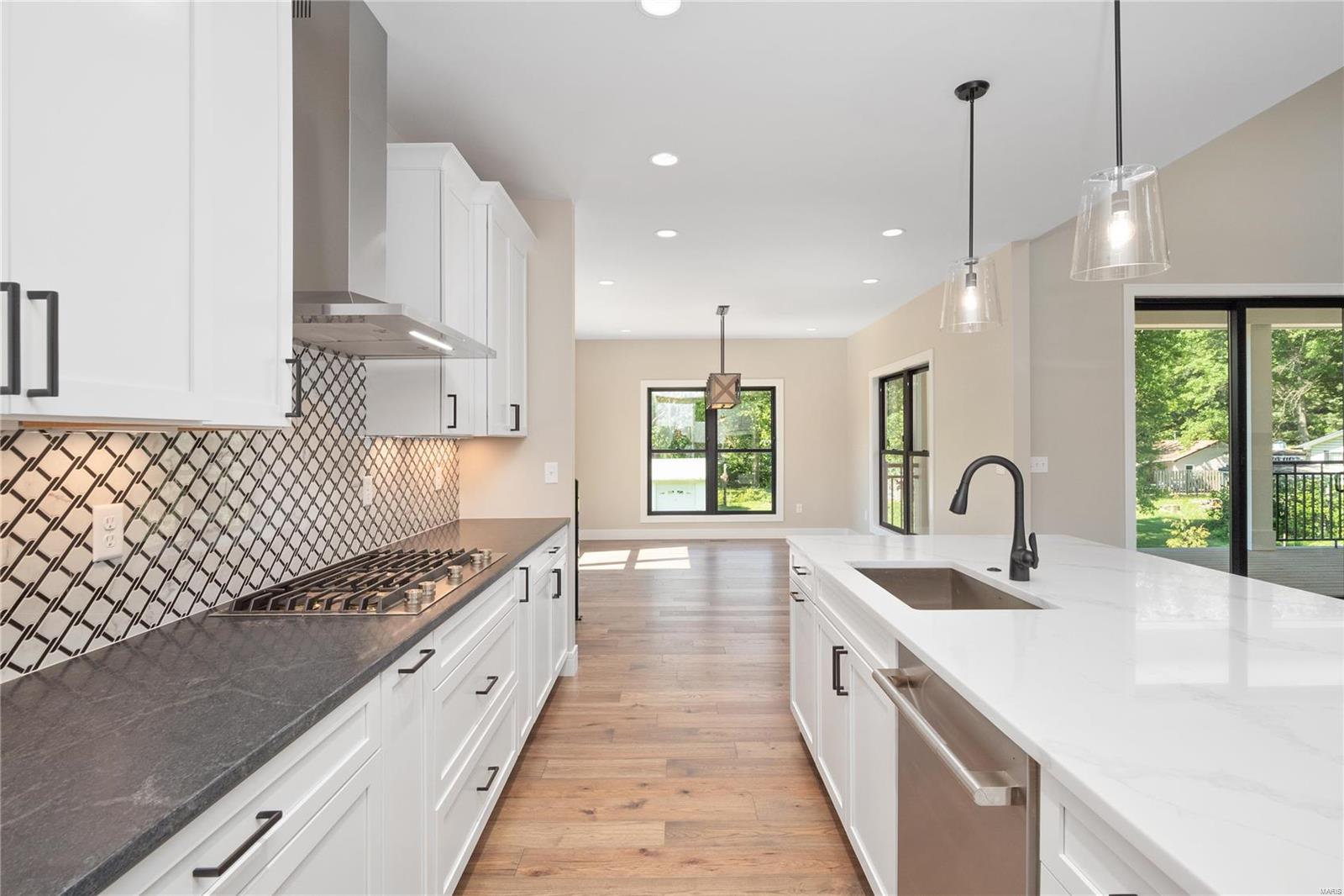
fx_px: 672
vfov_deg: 67.4
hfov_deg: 90.0
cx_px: 672
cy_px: 448
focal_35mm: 18
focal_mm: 9
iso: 400
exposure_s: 1/13
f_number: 8
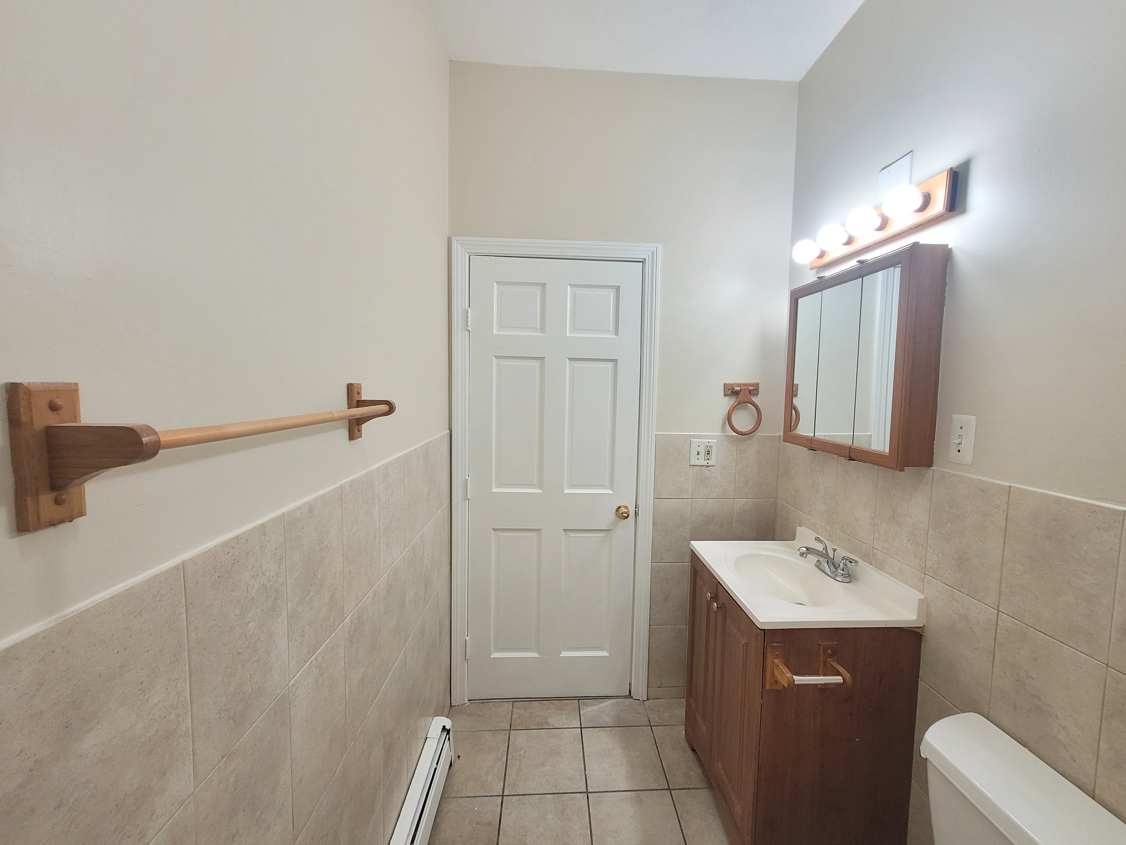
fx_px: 423
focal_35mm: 13
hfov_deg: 106.2
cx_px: 563
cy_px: 422
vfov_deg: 89.9
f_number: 2.2
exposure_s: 1/60
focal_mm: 1.74
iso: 200
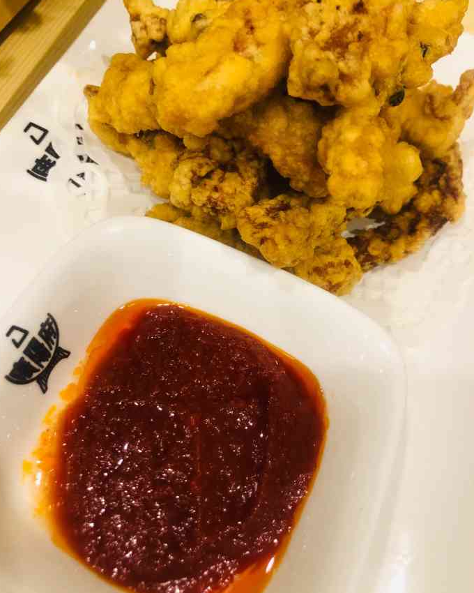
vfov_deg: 58.7
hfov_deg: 48.5
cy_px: 275
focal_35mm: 30
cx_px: 234
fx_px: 526
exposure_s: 1/17
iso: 64
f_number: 1.8
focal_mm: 3.99
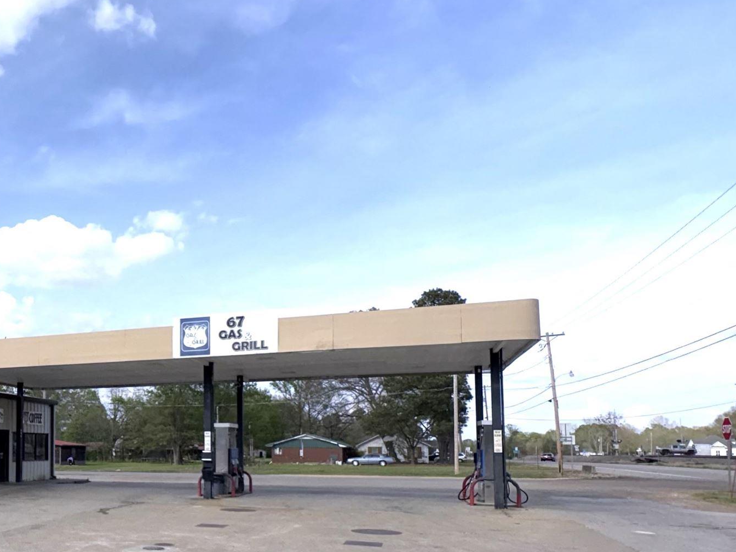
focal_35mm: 32
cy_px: 406
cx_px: 97
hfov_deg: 51.3
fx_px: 680
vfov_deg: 42.9
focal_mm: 2.22
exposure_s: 1/1880
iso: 80
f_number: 2.2
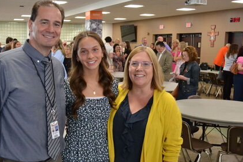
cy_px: 92
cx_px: 81
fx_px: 324
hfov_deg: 40.6
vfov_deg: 28.0
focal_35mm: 48
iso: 3200
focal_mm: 22
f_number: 3.8
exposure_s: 1/250
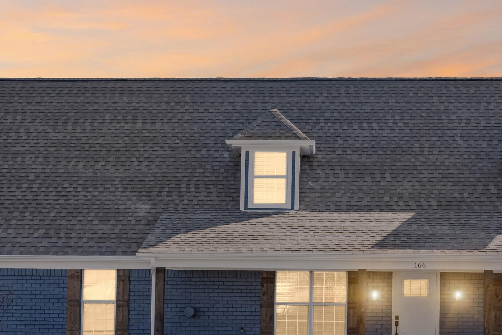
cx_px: 274
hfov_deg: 30.9
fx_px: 906
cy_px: 249
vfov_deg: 20.8
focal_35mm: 65
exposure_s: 1/800
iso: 1000
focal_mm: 31
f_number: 9
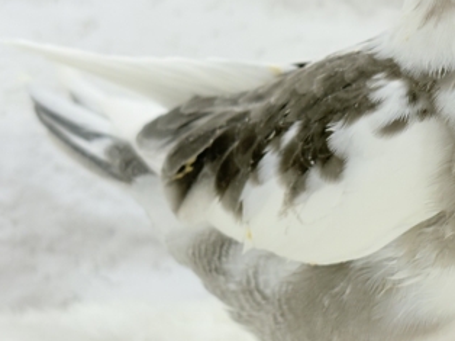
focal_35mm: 106
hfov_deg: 18.2
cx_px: 420
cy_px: 71
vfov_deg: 13.9
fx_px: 1392
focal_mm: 5.96
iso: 40
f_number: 1.6
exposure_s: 1/50
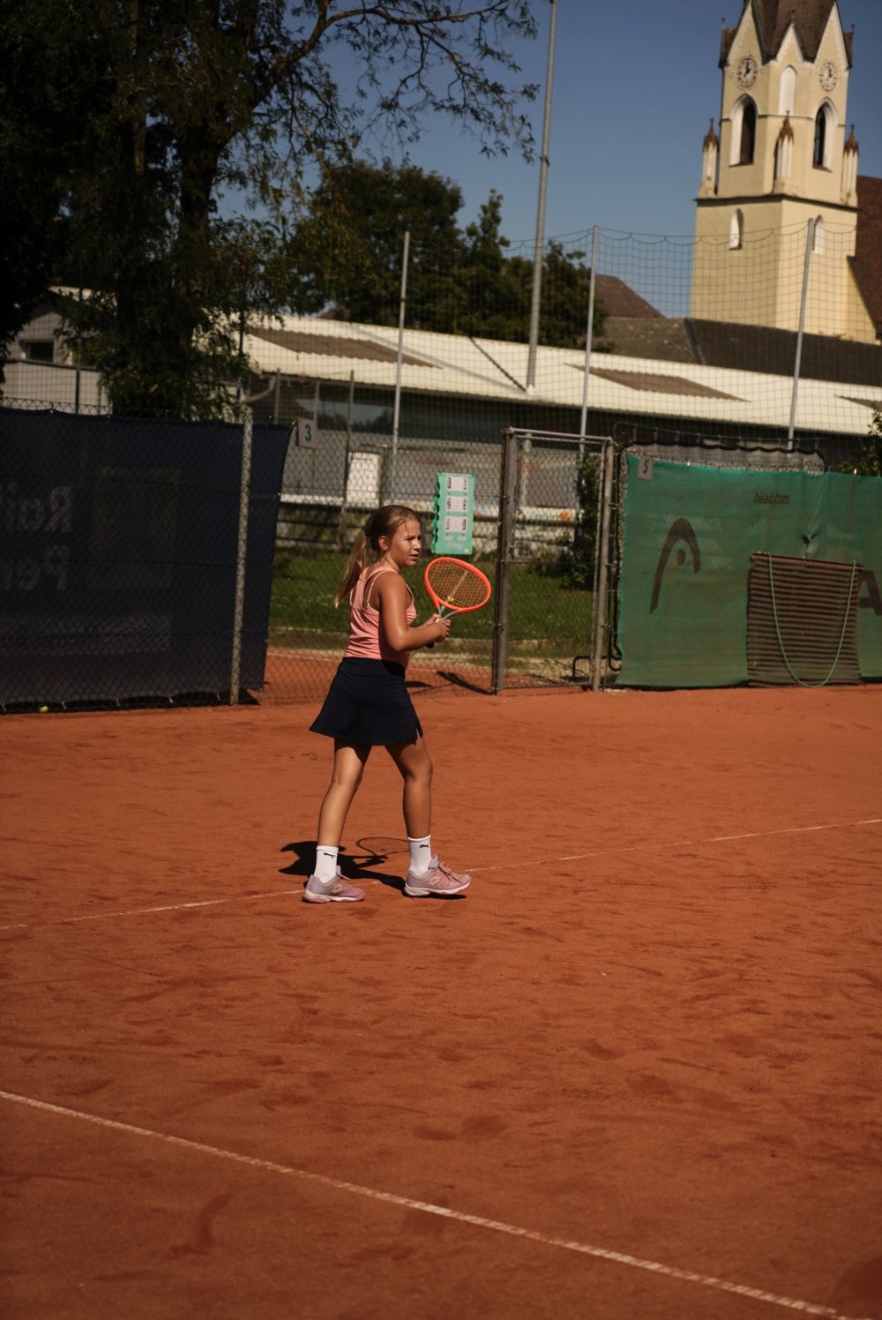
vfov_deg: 28.8
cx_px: 441
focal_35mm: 70
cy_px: 660
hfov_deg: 19.5
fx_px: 2568
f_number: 4
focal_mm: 70
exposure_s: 1/4000
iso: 100
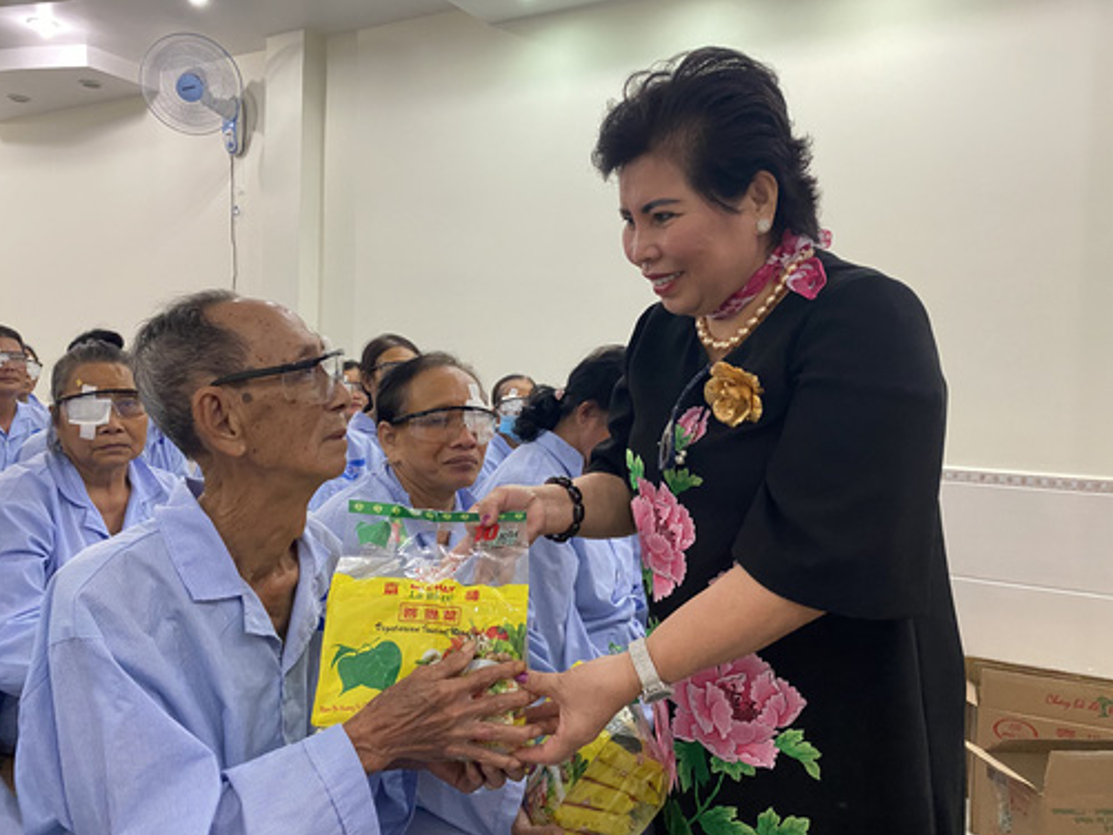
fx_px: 900
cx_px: 515
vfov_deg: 49.8
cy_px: 412
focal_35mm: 28
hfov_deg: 63.4
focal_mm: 4.25
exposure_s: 1/50
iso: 320
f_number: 1.8
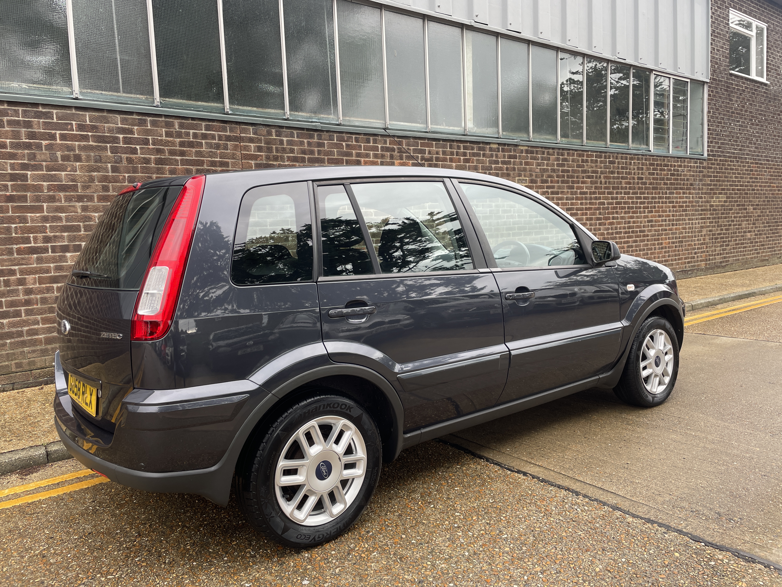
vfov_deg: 53.1
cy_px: 294
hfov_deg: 67.3
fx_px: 587
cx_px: 391
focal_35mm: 26
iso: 32
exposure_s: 1/145
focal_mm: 4.2
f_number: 1.6
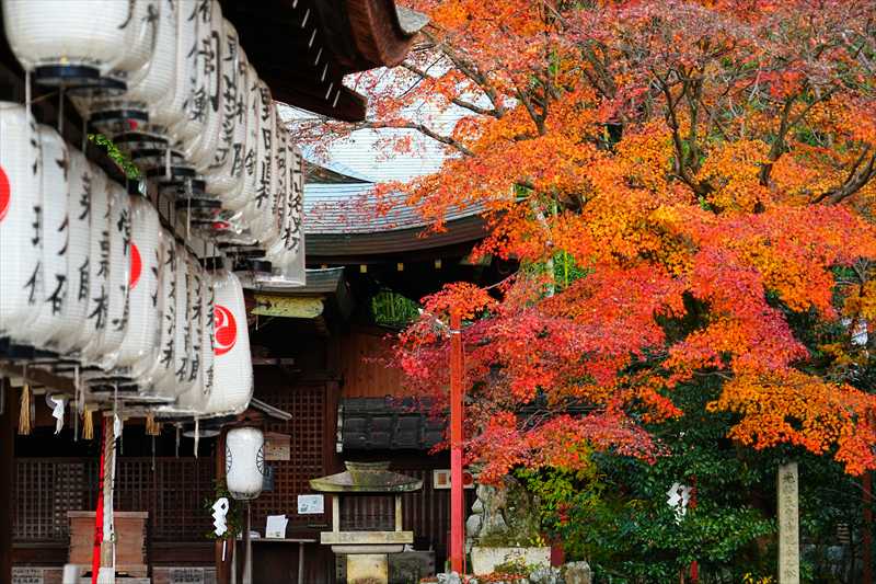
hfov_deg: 17.5
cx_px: 438
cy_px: 292
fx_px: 2846
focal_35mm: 117
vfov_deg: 11.7
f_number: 6.3
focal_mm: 117
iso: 500
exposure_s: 1/125
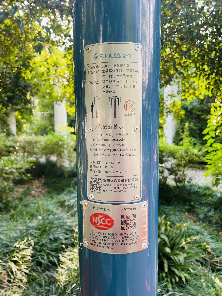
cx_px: 111
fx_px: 222
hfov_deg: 53.1
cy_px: 148
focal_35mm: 26
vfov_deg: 67.3
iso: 40
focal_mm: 4.2
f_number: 1.6
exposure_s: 1/121
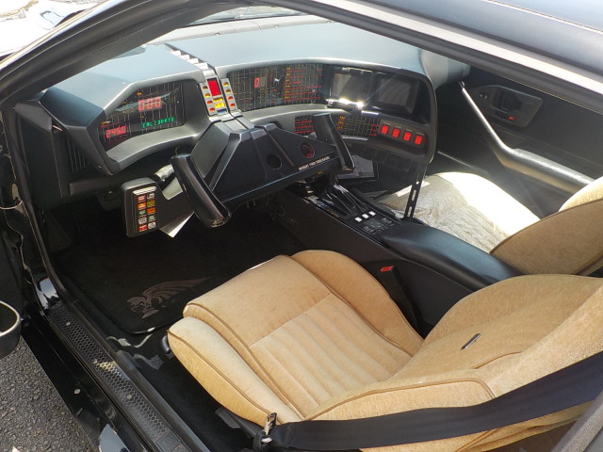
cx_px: 302
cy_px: 226
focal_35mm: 30
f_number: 3.3
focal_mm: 4.1
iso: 125
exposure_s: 1/160
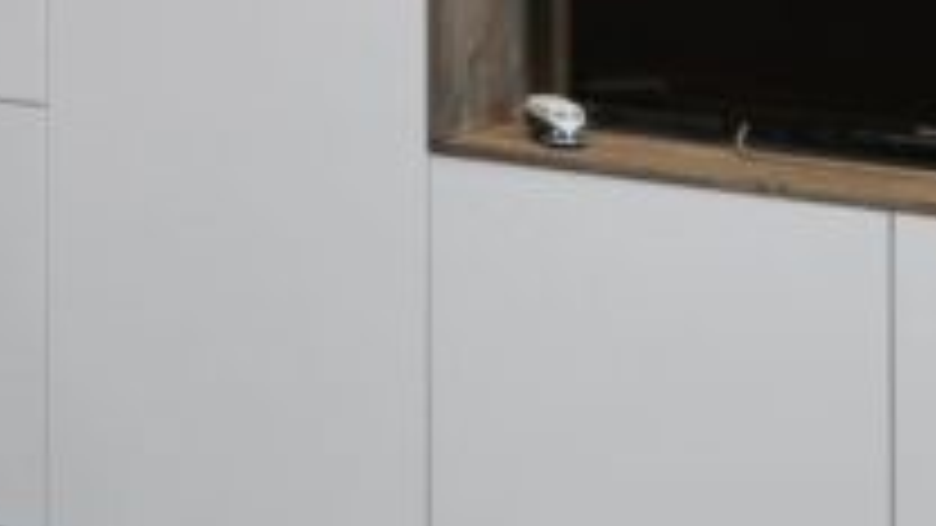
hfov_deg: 16.0
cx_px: -432
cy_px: -418
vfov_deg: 9.3
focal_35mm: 124
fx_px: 3078
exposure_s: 1/2
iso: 320
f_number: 8
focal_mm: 24
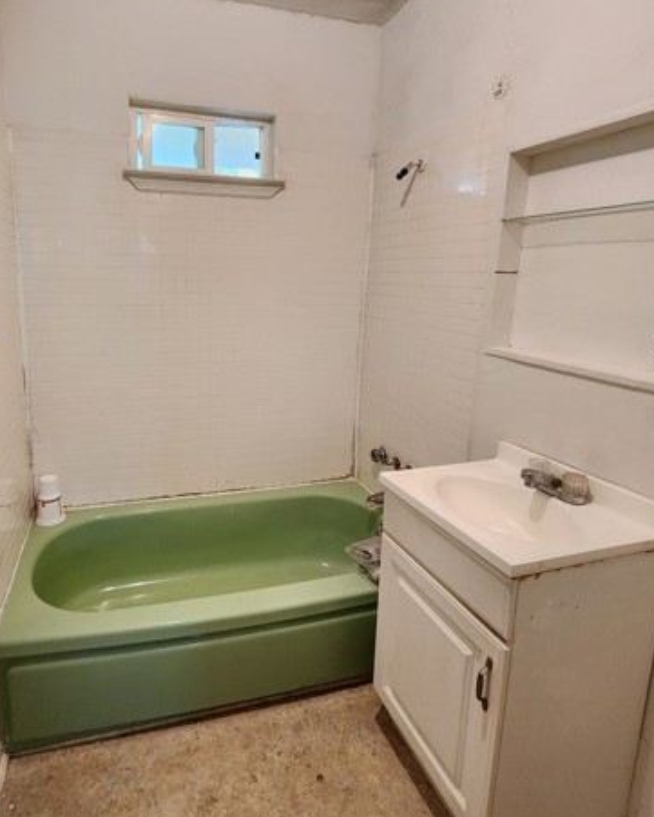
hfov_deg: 72.5
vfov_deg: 86.0
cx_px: 241
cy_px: 362
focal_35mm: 18
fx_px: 435
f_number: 2.2
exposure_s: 1/30
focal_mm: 2.2
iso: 640
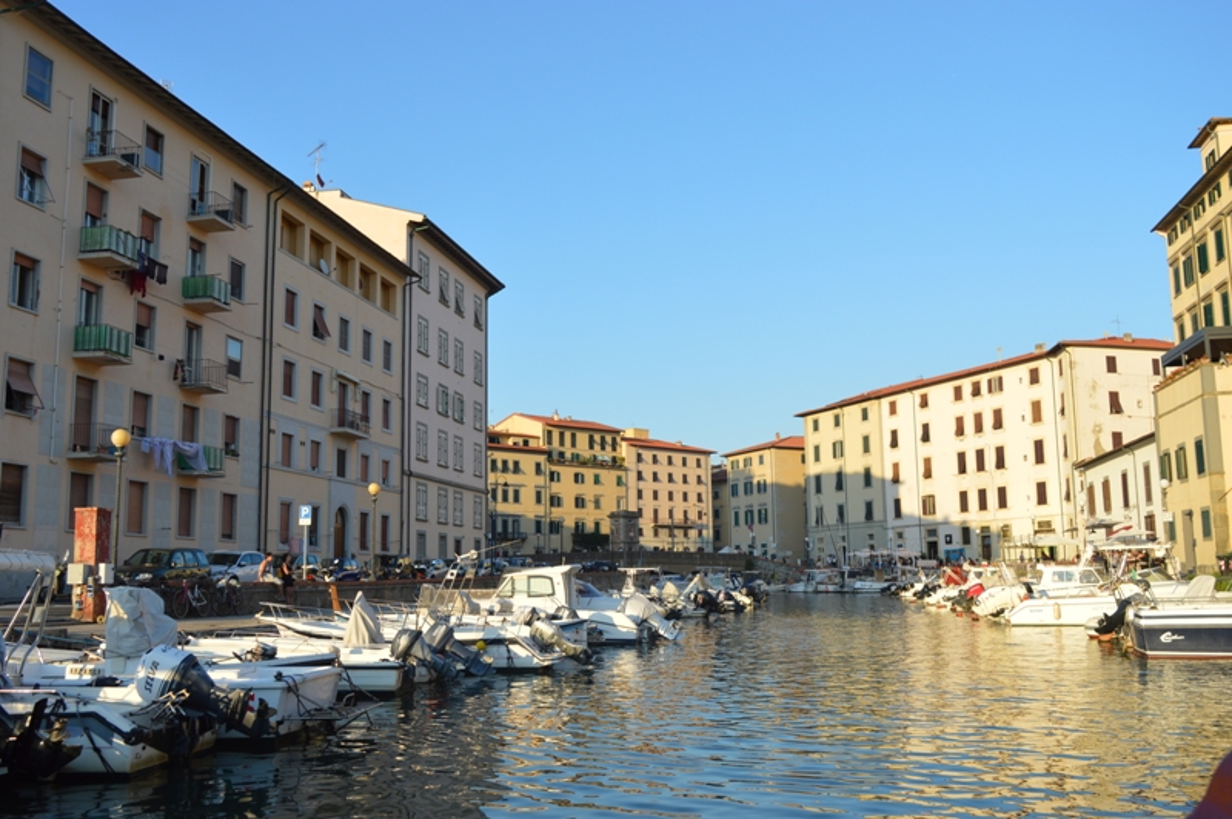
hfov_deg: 55.1
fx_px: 1180
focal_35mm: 34
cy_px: 410
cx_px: 616
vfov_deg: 38.3
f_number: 7.1
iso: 100
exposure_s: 1/200
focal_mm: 23
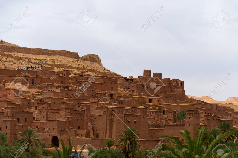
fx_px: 740
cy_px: 79
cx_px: 119
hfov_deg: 18.3
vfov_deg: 12.2
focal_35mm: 112
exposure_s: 1/800
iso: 100
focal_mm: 112
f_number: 5.3
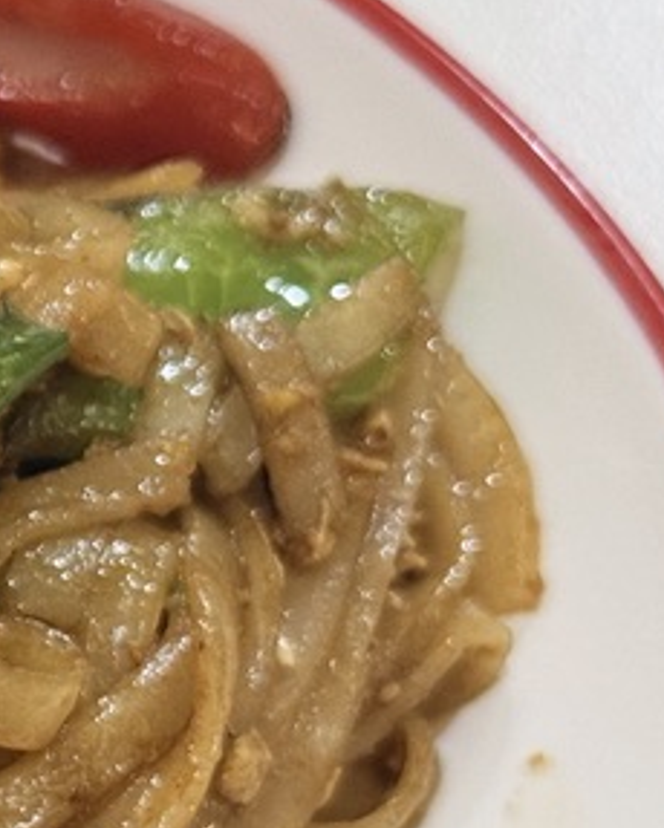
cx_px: -681
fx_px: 4098
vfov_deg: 11.5
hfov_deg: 8.7
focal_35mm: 167
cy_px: 672
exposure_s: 1/50
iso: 250
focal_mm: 6.76
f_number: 1.78
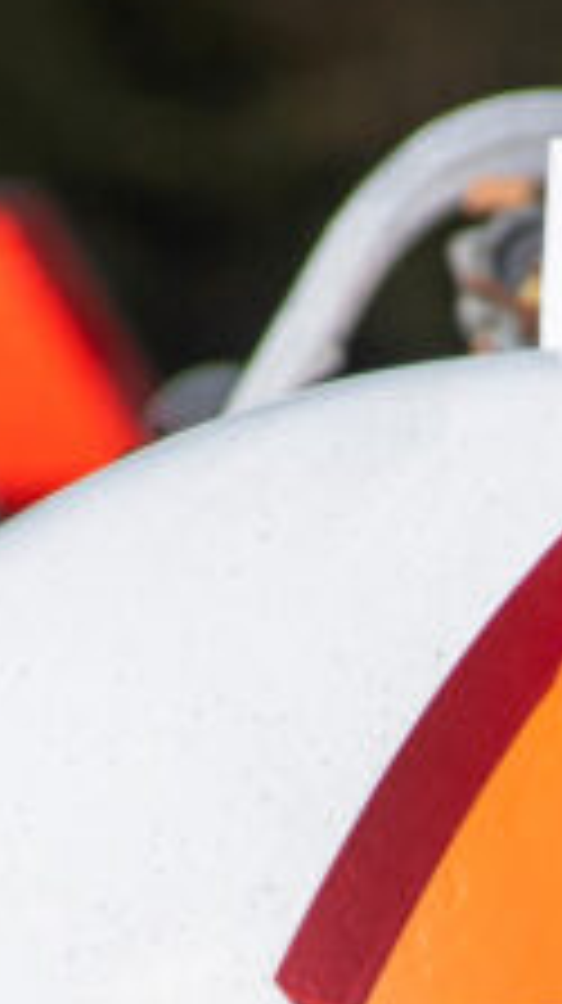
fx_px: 25607
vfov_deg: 2.2
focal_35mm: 964
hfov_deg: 1.3
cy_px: 1441
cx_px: 540
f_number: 5
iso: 200
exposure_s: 1/4000
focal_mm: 200
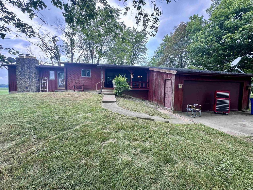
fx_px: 102
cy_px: 95
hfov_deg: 102.1
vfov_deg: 85.7
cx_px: 126
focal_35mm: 14
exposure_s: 1/263
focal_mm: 2.22
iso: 40
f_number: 2.2
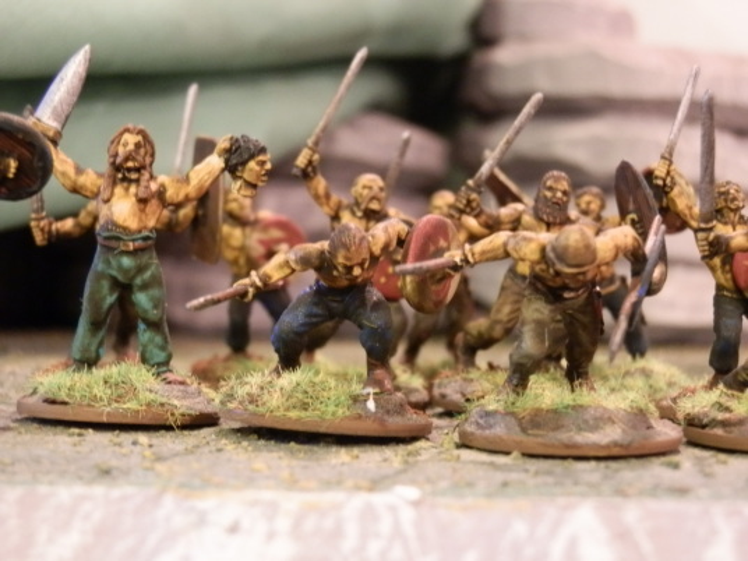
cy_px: 280
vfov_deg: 24.0
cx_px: 374
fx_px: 1318
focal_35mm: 61
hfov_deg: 31.7
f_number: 3.7
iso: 400
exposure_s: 1/8
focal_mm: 10.99
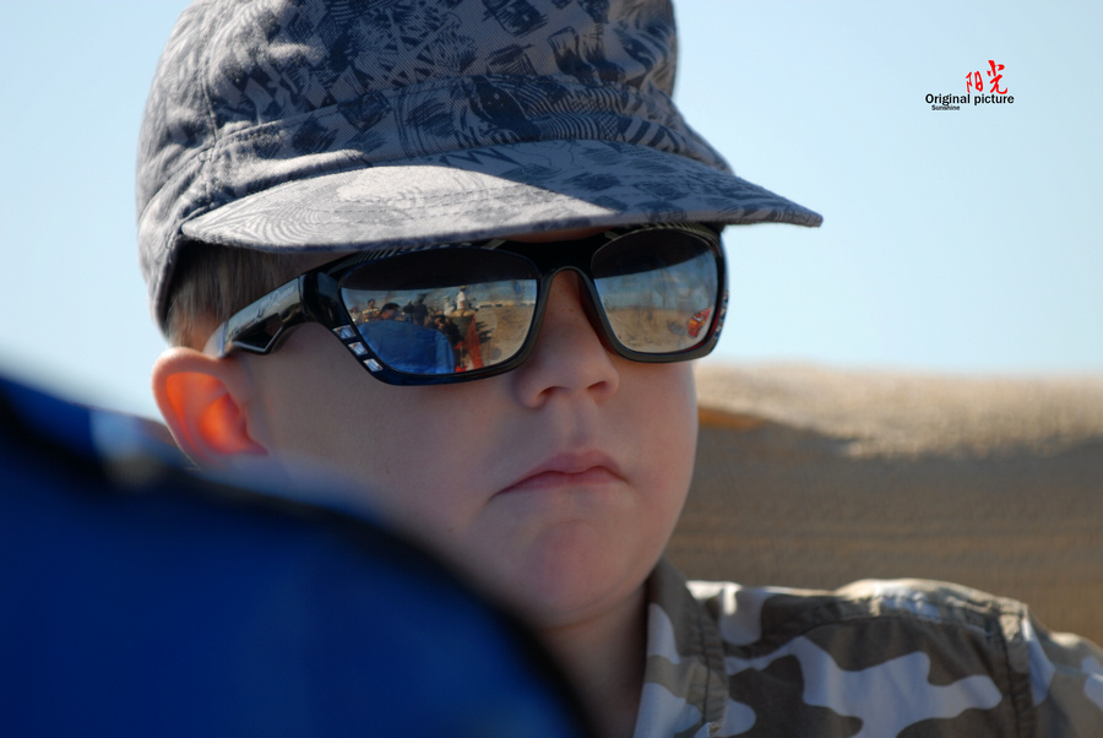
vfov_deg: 4.6
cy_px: 369
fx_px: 9200
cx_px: 552
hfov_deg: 6.9
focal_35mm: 300
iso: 100
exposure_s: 1/640
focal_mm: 200
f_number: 3.5
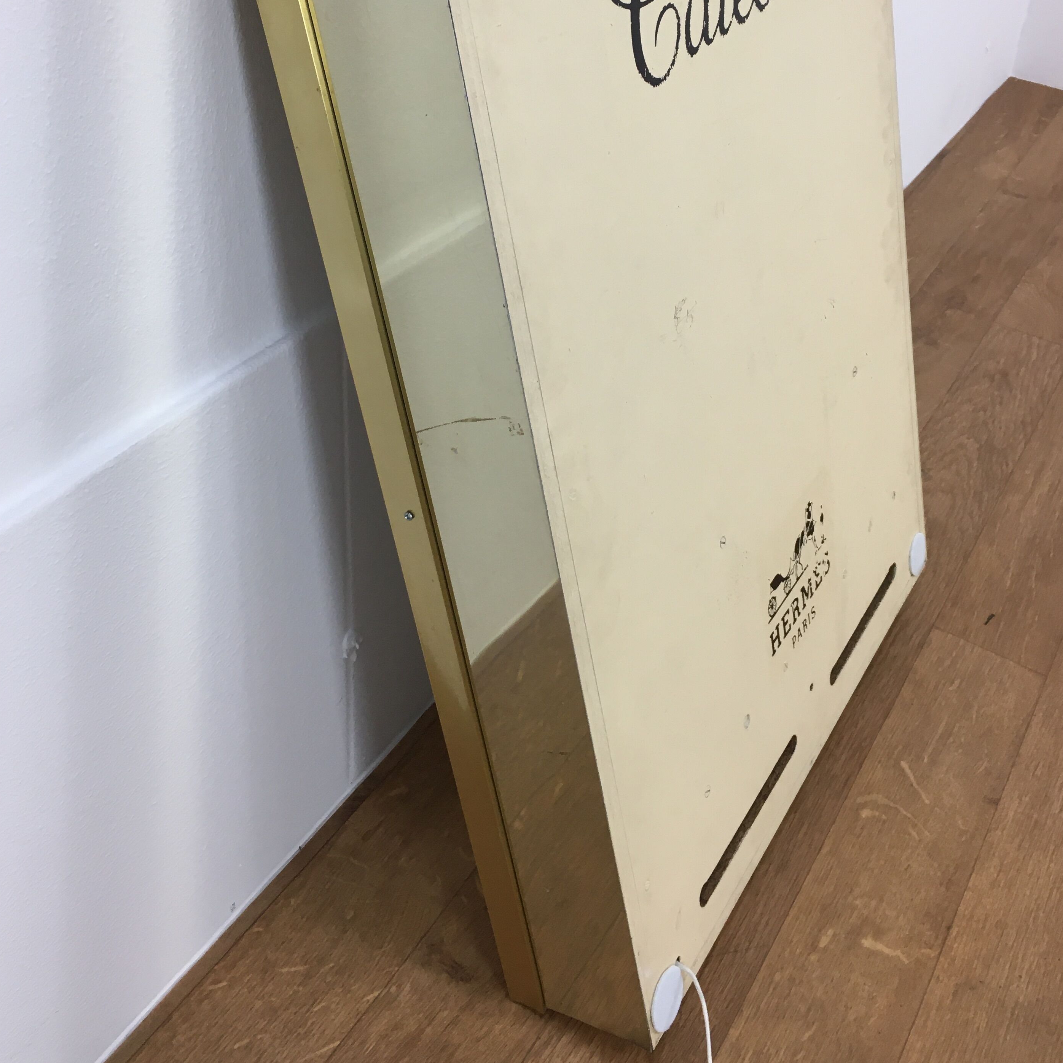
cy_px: 364
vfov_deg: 44.3
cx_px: 516
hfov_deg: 44.9
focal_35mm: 37
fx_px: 1285
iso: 32
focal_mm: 4.15
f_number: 2.2
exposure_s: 1/33
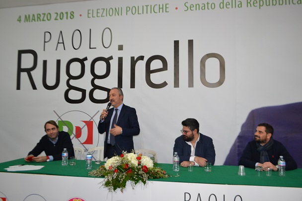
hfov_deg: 57.2
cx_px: 151
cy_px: 100
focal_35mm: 33
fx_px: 277
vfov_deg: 39.9
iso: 1000
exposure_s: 1/60
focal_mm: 22
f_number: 3.8
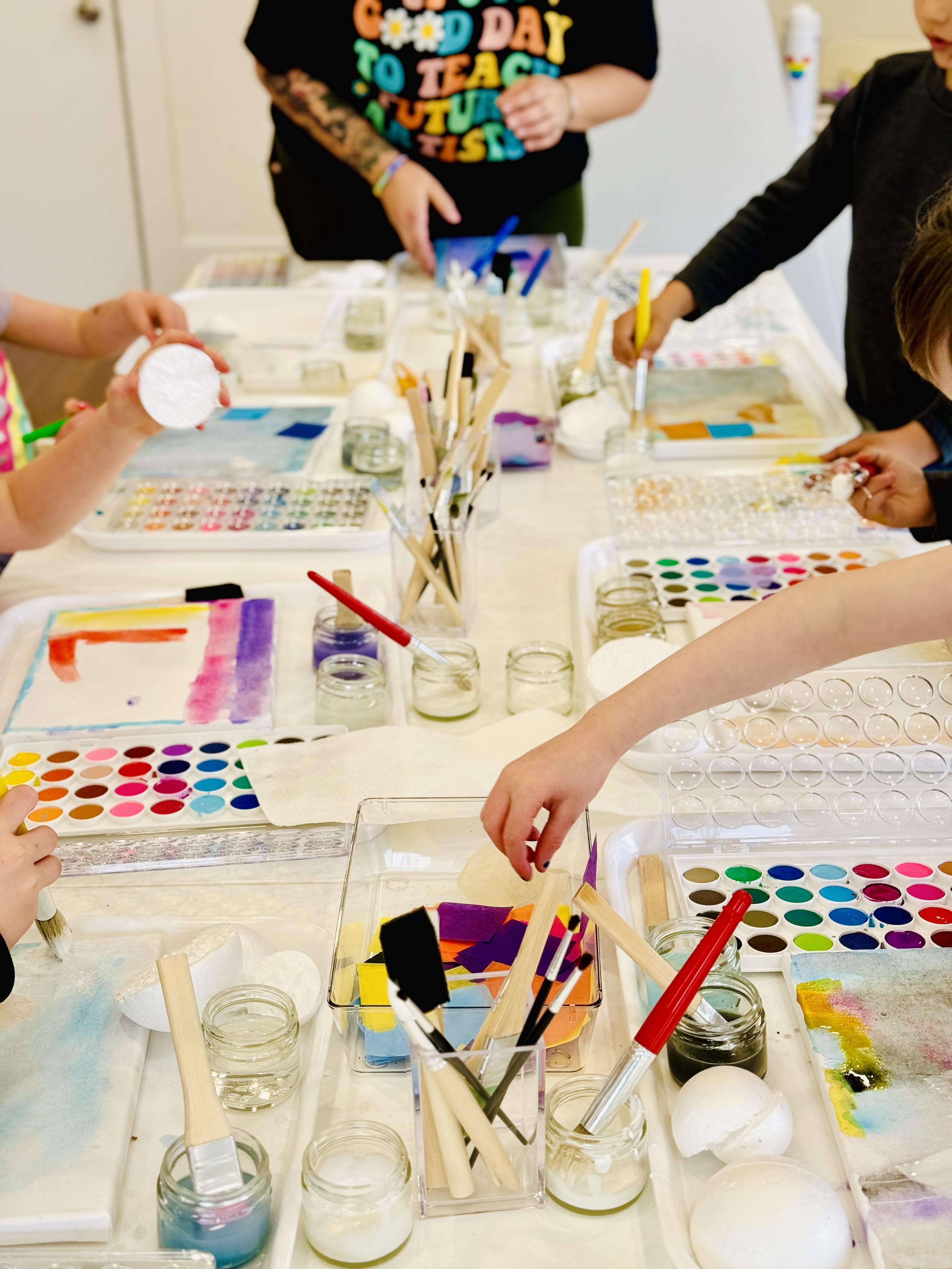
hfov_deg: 30.3
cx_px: 476
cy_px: 634
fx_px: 1760
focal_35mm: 48
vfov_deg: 39.7
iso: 64
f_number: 1.78
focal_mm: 6.86
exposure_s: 1/201
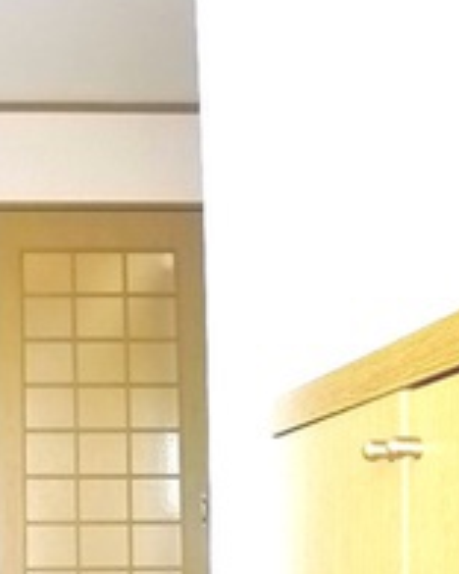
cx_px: -102
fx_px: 1426
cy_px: 480
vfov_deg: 22.4
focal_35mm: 84
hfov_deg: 17.4
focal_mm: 5.1
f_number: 2
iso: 400
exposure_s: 1/80
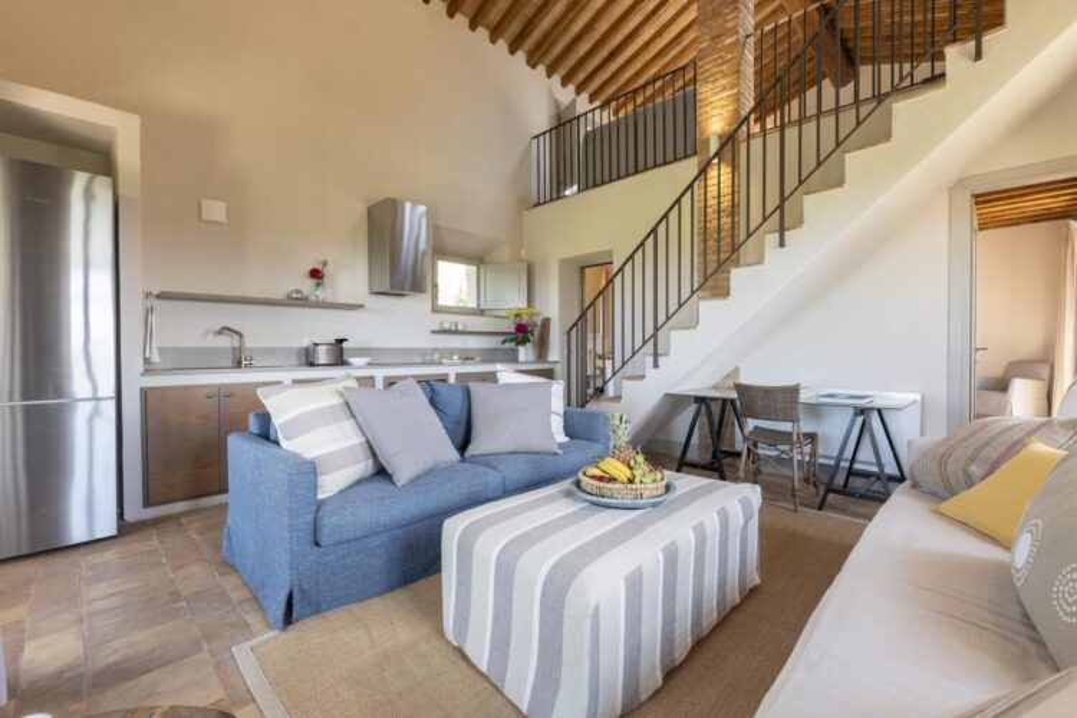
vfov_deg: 77.3
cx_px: 538
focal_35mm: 15
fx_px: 449
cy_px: 359
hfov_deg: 100.4
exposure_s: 1/10
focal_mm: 15
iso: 400
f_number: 10
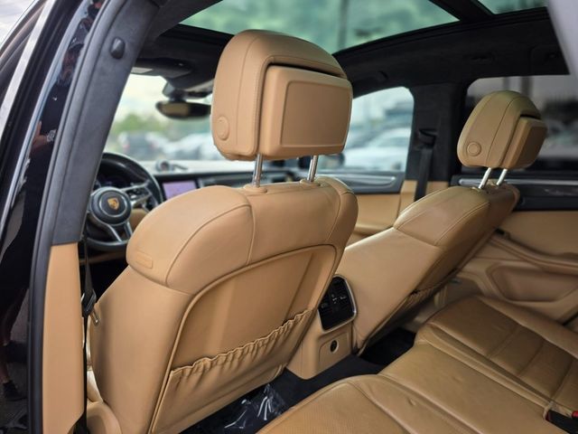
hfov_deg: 73.9
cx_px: 289
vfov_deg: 58.9
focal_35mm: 23
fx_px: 384
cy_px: 217
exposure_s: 1/359
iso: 50
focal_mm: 6.3
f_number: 1.7
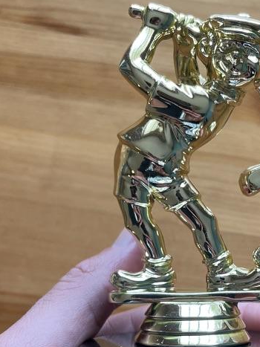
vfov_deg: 33.0
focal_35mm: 57
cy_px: 271
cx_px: 212
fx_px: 571
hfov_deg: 25.2
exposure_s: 1/121
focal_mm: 4.2
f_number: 1.6
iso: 64
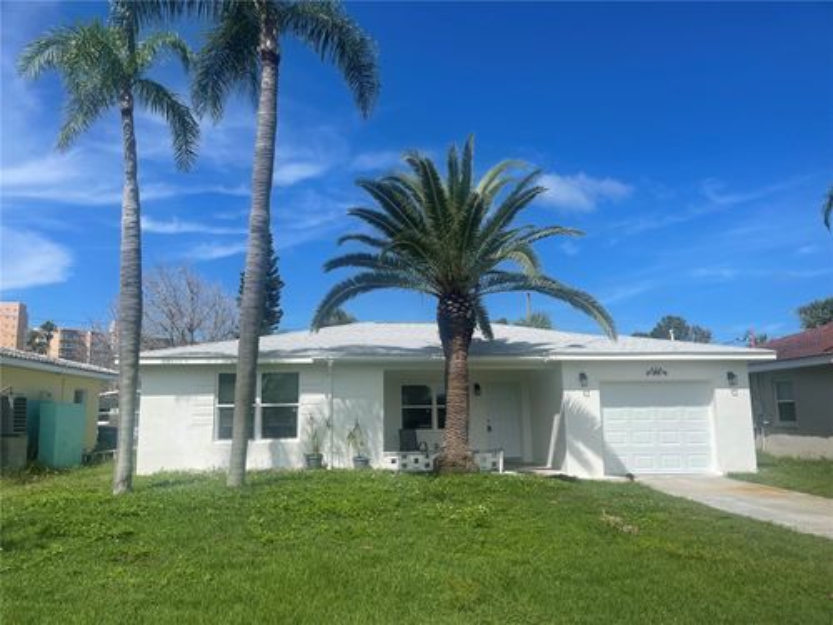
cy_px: 312
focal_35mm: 25
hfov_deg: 69.4
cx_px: 416
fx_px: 602
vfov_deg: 54.9
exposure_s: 1/5128
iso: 32
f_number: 1.6
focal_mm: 5.1
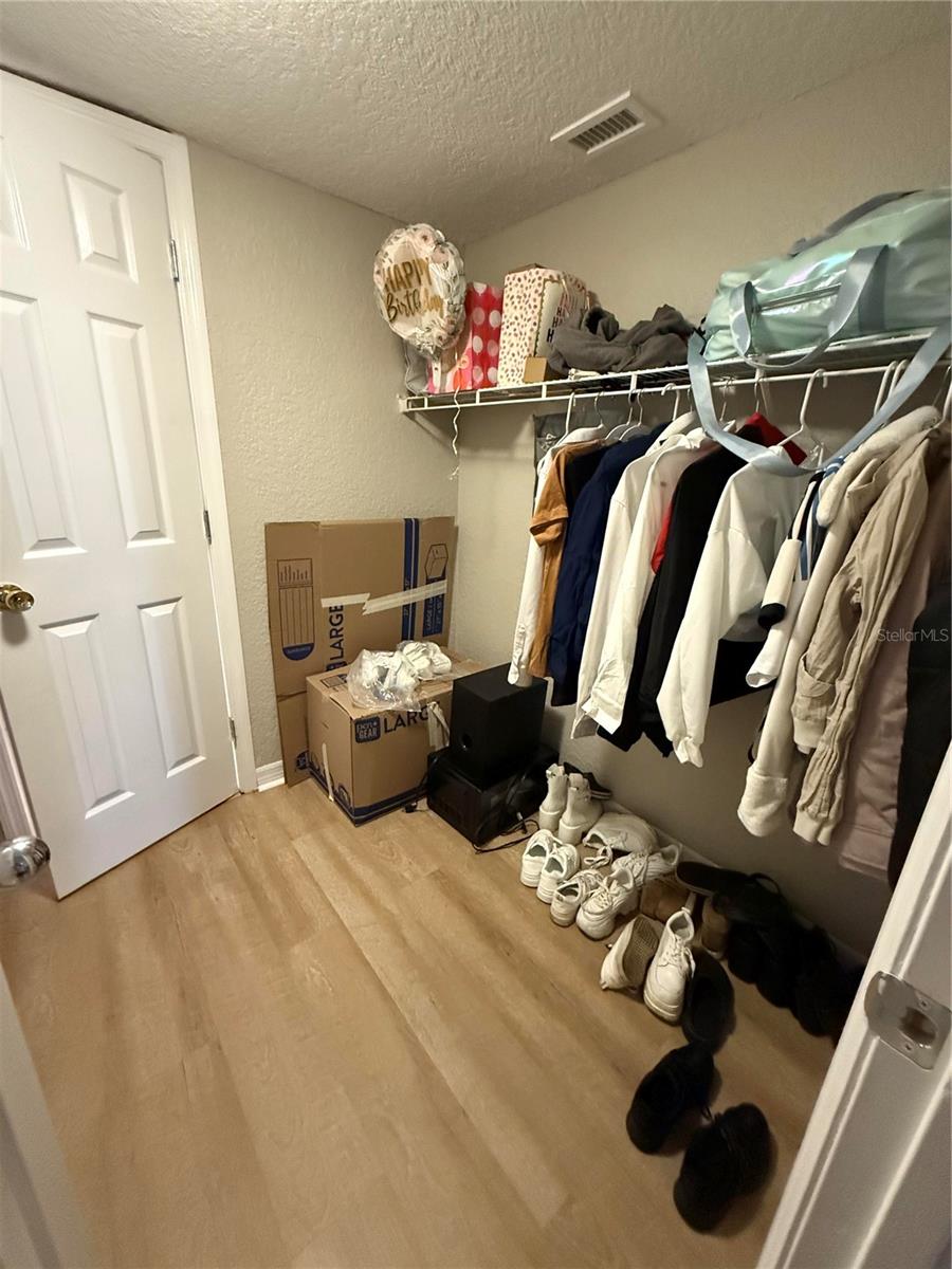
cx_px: 476
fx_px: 513
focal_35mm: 14
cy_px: 634
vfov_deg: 102.1
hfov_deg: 85.7
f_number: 2.2
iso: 1250
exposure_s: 1/60
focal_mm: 2.22
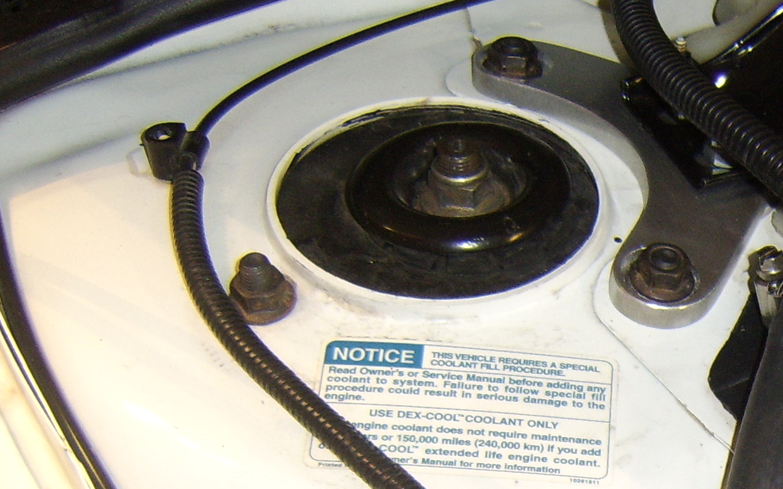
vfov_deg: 15.8
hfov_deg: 24.3
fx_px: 1686
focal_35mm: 79
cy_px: 602
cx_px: 882
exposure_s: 1/30
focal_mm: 8.13
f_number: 2.7
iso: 141
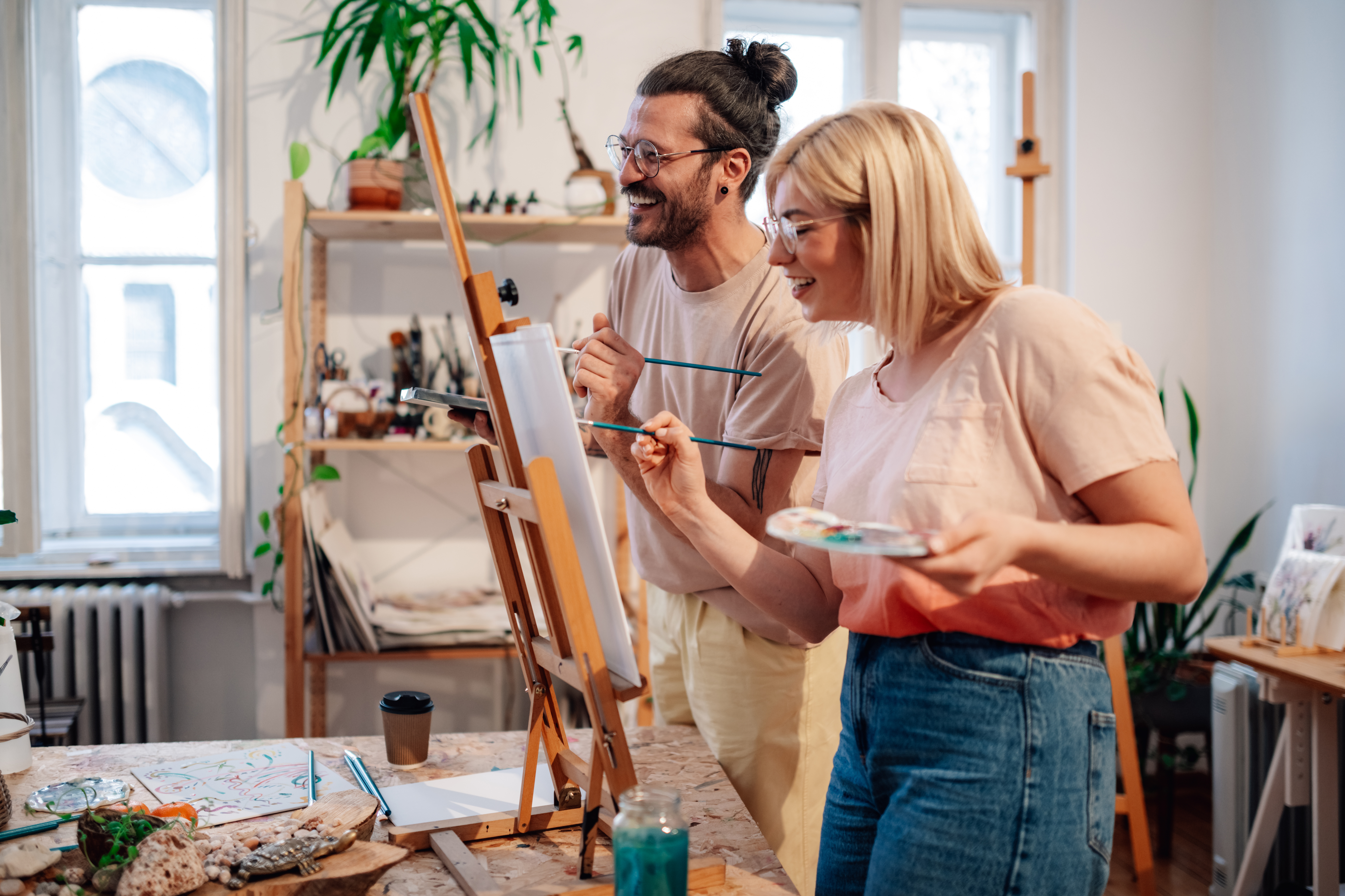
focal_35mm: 35
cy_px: 448
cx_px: 672
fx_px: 1308
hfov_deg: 54.4
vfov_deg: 37.9
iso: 250
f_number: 1.4
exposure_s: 1/500
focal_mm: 35
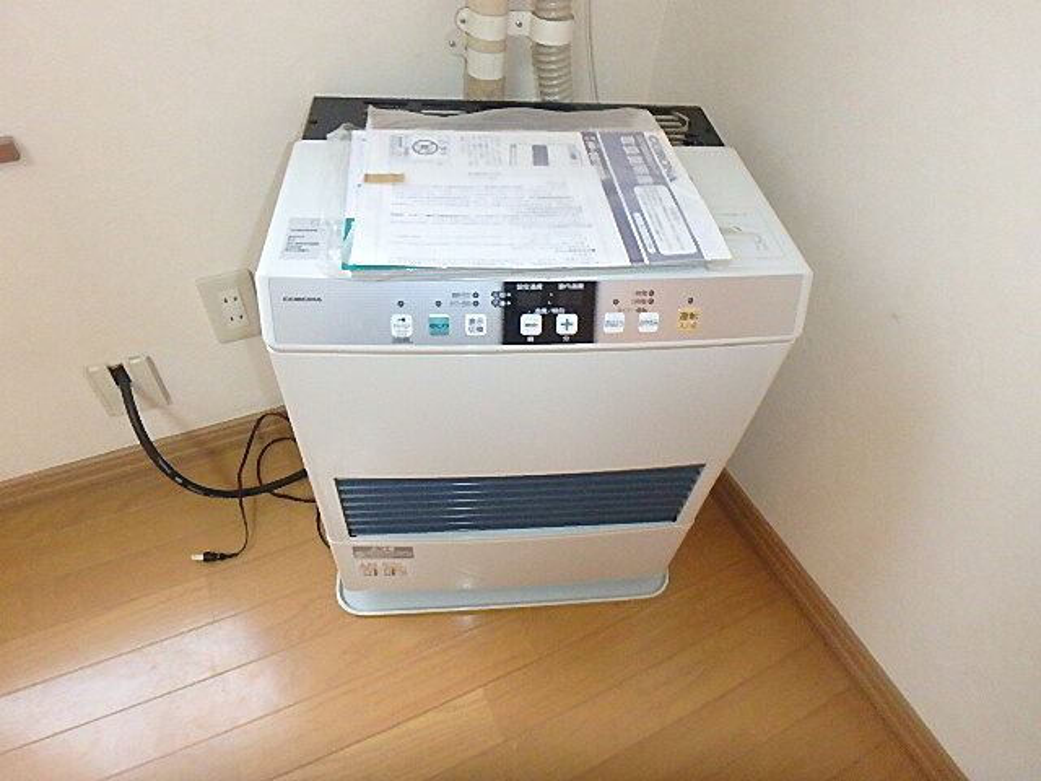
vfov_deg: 63.4
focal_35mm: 21
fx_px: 632
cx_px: 520
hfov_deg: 79.0
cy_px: 390
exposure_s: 1/30
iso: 1000
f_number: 3.5
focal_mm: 3.7
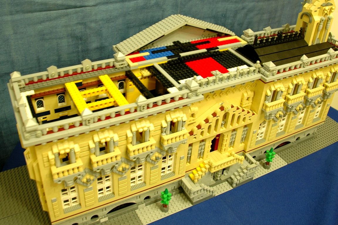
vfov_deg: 47.9
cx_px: 169
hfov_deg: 67.4
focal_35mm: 27
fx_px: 253
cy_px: 112
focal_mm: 18
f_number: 3.5
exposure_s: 1/6
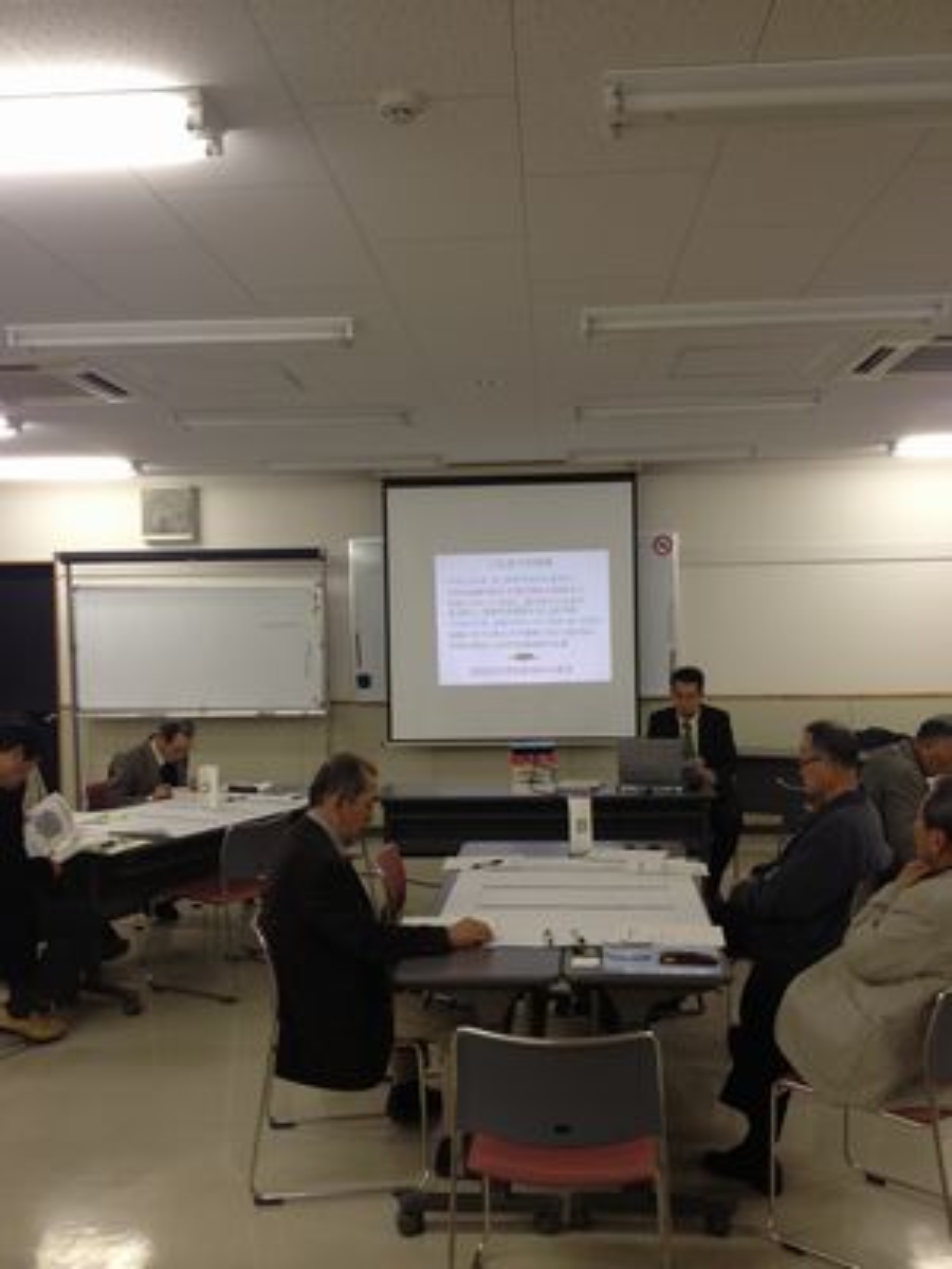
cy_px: 634
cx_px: 476
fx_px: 1283
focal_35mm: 35
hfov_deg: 40.7
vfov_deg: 52.6
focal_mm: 4.28
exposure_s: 1/30
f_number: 2.4
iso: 50
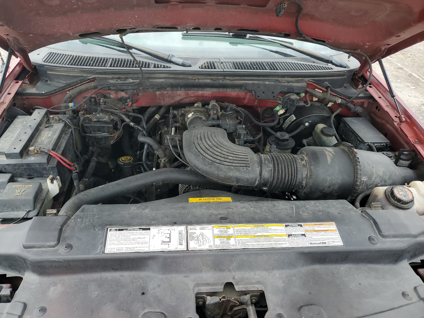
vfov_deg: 53.1
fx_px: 318
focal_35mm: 26
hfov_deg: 67.3
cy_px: 159
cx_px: 212
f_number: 1.5
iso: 50
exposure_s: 1/417
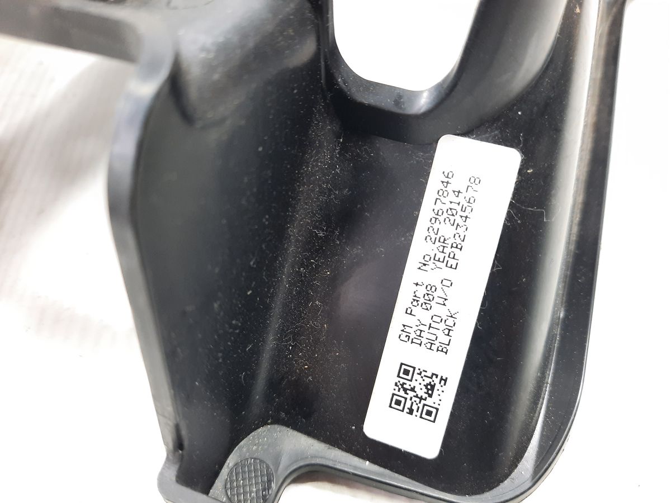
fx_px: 485
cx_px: 336
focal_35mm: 25
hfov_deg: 69.4
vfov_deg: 54.9
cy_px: 252
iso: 200
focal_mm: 4.6
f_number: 2
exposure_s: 1/50
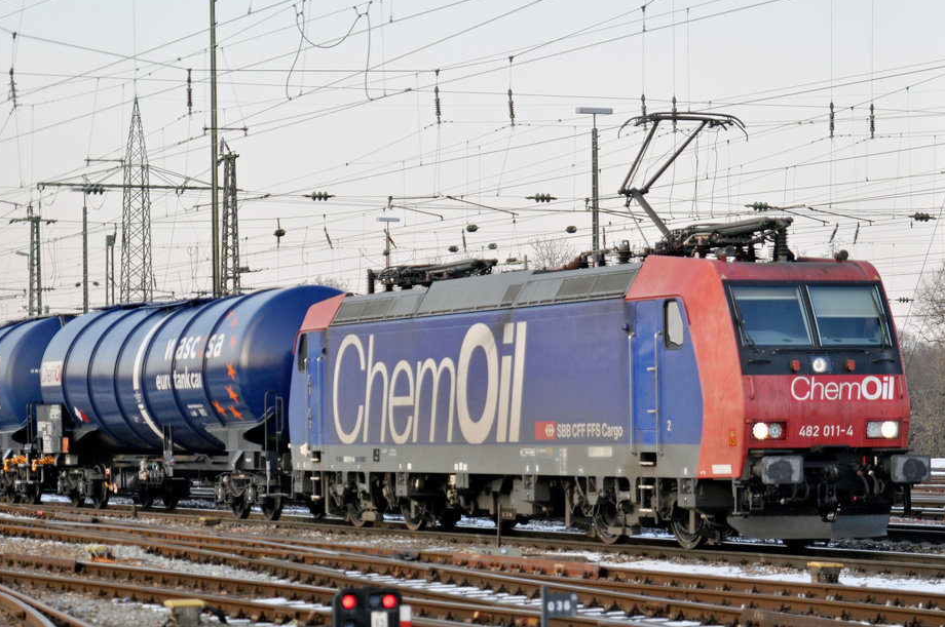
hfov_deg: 15.0
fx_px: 3592
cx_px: 453
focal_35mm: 137
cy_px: 356
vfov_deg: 10.0
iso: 280
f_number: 2.8
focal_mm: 70
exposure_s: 1/800
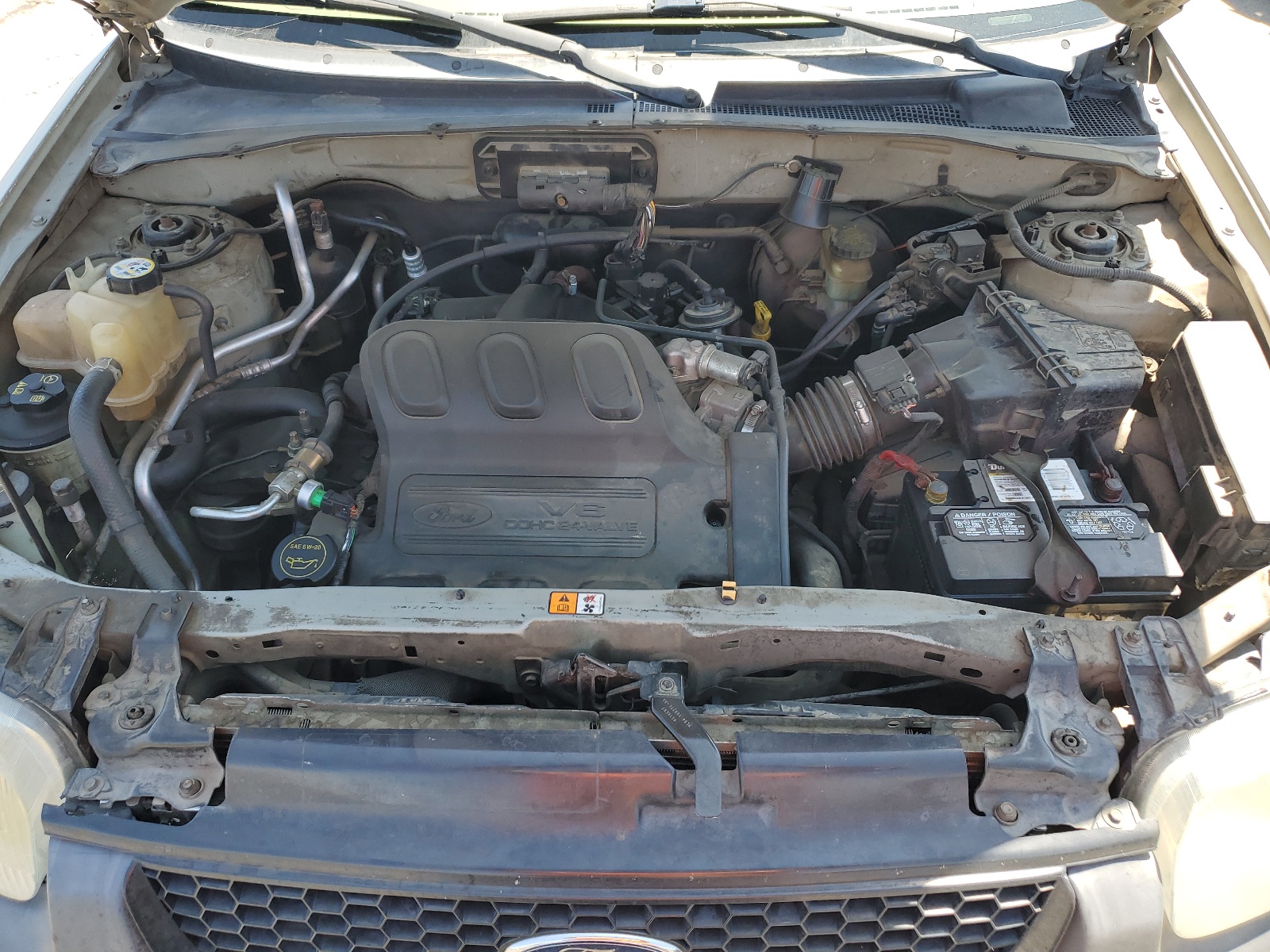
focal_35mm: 26
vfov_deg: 53.1
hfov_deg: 67.3
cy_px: 476
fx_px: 954
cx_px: 635
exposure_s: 1/500
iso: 50
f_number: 1.5
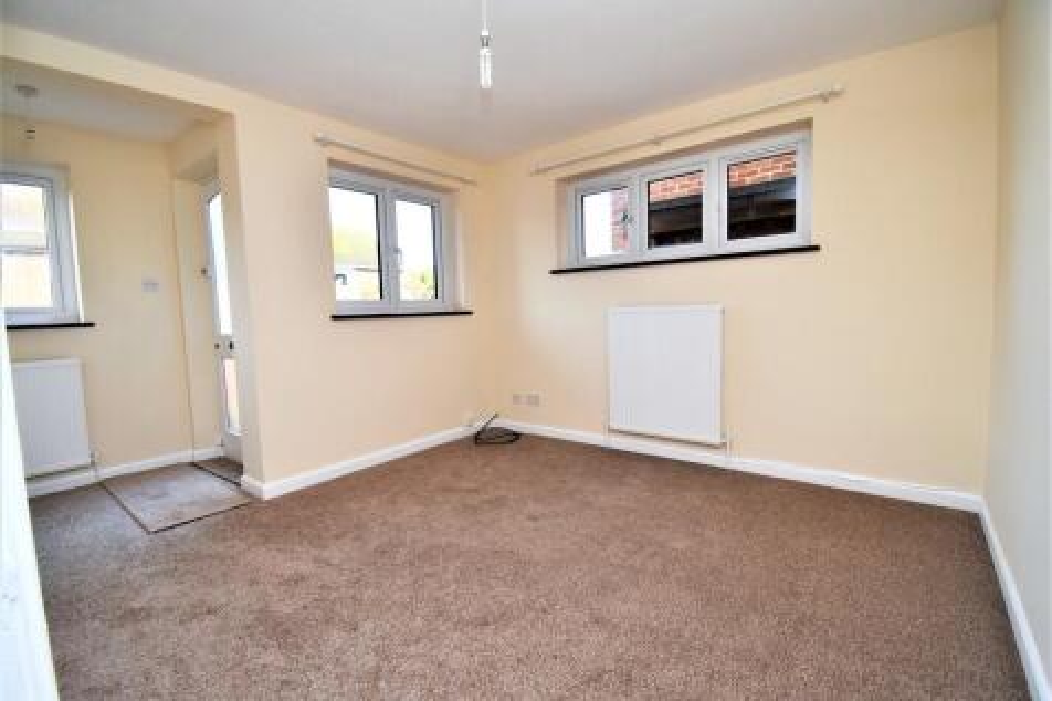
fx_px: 438
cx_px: 526
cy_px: 350
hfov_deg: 100.4
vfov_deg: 77.3
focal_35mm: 15
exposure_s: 1/125
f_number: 5.6
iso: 500
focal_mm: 10
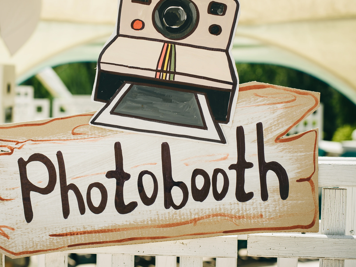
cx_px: 119
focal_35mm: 71
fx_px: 730
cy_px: 96
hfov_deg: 27.2
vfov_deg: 20.7
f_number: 4.5
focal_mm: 50
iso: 100
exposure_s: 1/800
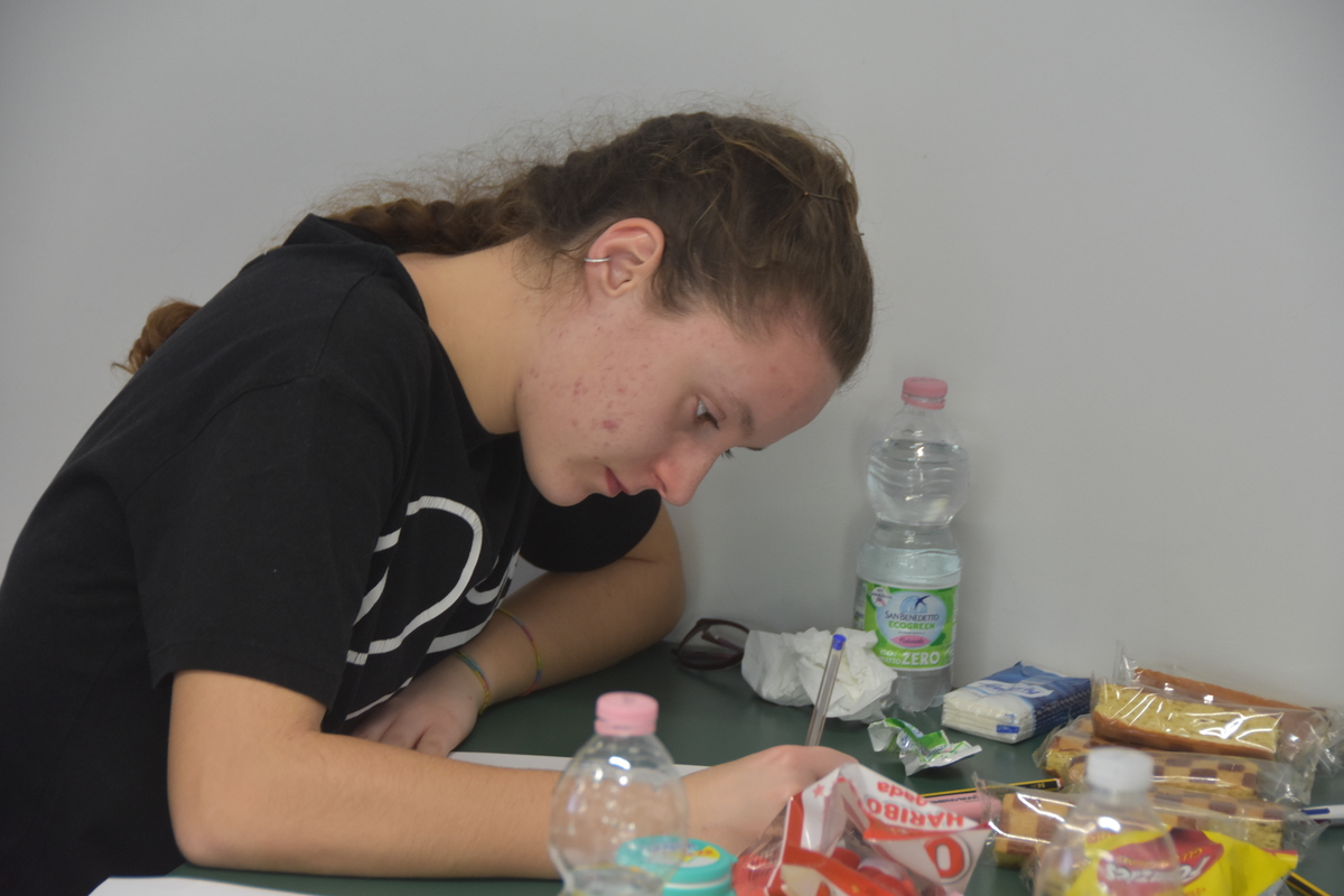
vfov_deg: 11.1
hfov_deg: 16.7
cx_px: 672
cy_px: 448
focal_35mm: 123
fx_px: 4592
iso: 1000
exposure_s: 1/60
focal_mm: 82
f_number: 5
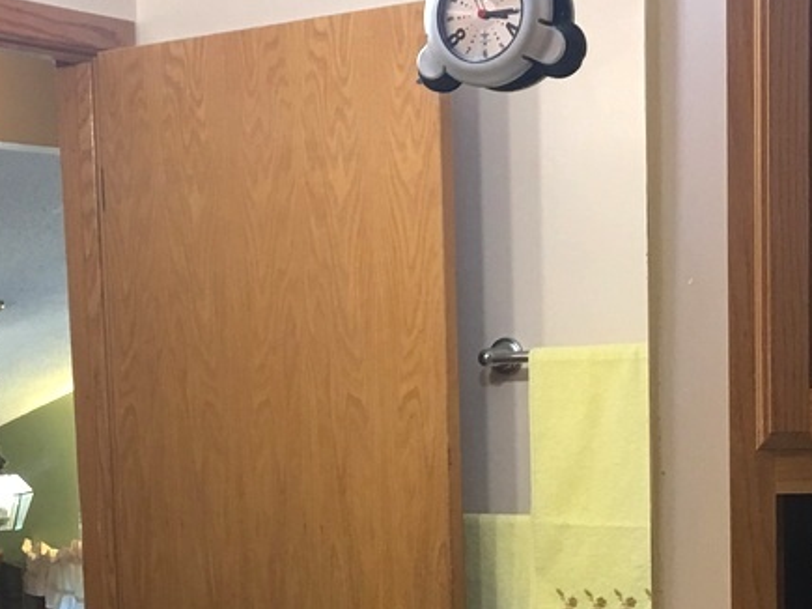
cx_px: 302
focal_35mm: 96
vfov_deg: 14.9
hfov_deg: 20.4
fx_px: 2251
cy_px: 740
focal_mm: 4.15
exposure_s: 1/15
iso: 32
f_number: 2.2
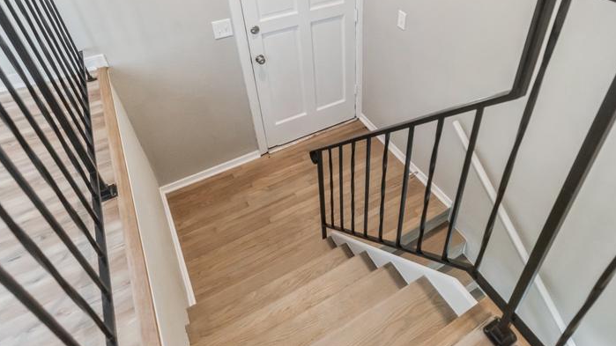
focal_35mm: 23
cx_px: 353
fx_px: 376
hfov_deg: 78.2
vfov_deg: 48.4
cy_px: 107
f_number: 2.5
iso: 1000
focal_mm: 15
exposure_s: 1/100
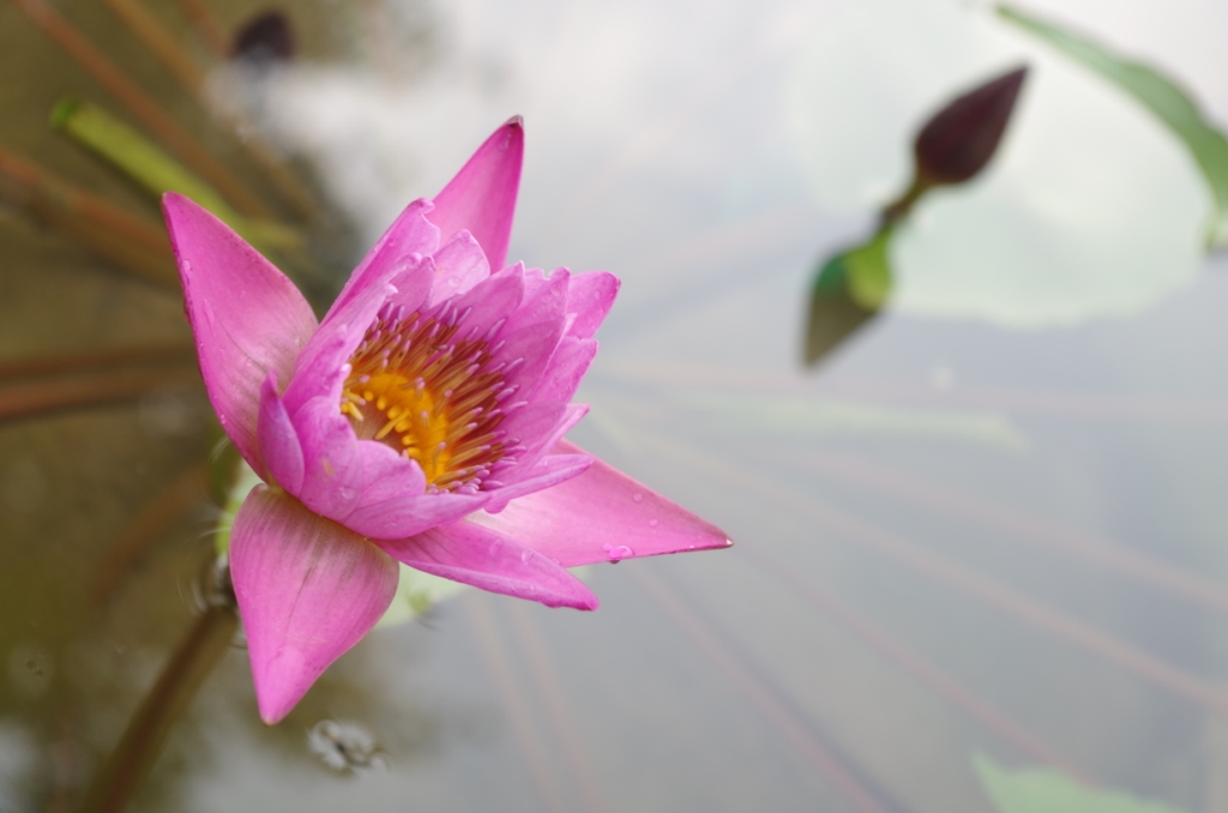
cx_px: 614
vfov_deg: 16.6
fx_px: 2791
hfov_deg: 24.8
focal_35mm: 82
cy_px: 406
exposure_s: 1/40
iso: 100
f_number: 7.1
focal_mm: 55
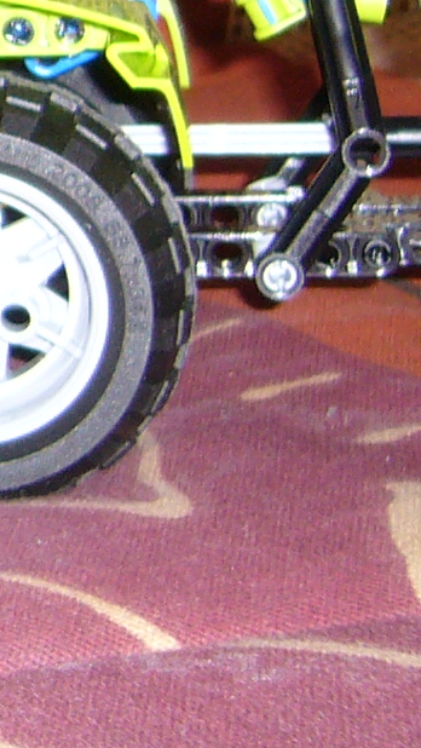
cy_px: -61
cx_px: -688
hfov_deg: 7.1
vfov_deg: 13.4
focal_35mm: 158
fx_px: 3133
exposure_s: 1/60
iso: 100
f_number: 2.8
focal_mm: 5.8
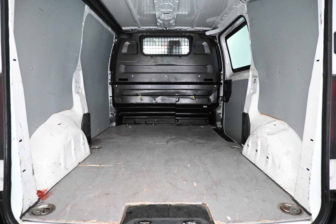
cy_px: 112
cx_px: 168
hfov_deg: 73.7
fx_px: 224
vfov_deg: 53.1
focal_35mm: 24
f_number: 3.5
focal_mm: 16
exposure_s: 1/60
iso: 7200
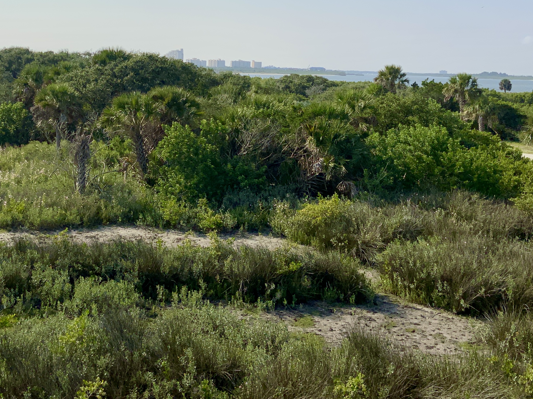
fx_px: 739
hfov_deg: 39.5
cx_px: 221
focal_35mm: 48
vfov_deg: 29.8
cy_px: 98
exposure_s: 1/4405
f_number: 1.8
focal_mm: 3
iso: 20
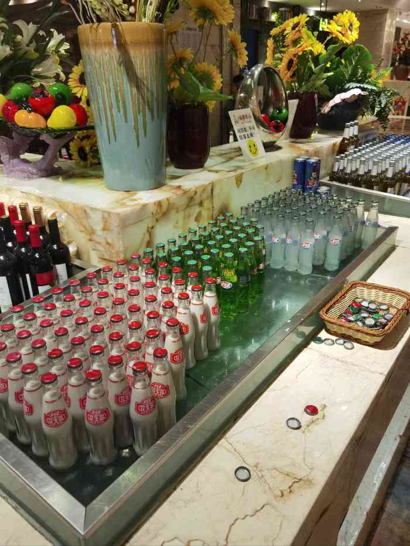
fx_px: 426
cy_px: 273
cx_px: 205
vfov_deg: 65.3
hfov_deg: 51.4
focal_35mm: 27
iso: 100
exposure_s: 1/50
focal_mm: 6.71
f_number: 1.9
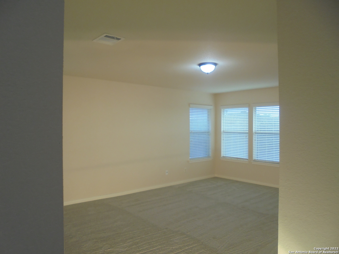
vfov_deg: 53.1
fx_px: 255
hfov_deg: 67.3
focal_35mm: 26
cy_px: 127
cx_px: 170
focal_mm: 4.6
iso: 160
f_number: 3.5
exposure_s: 1/30
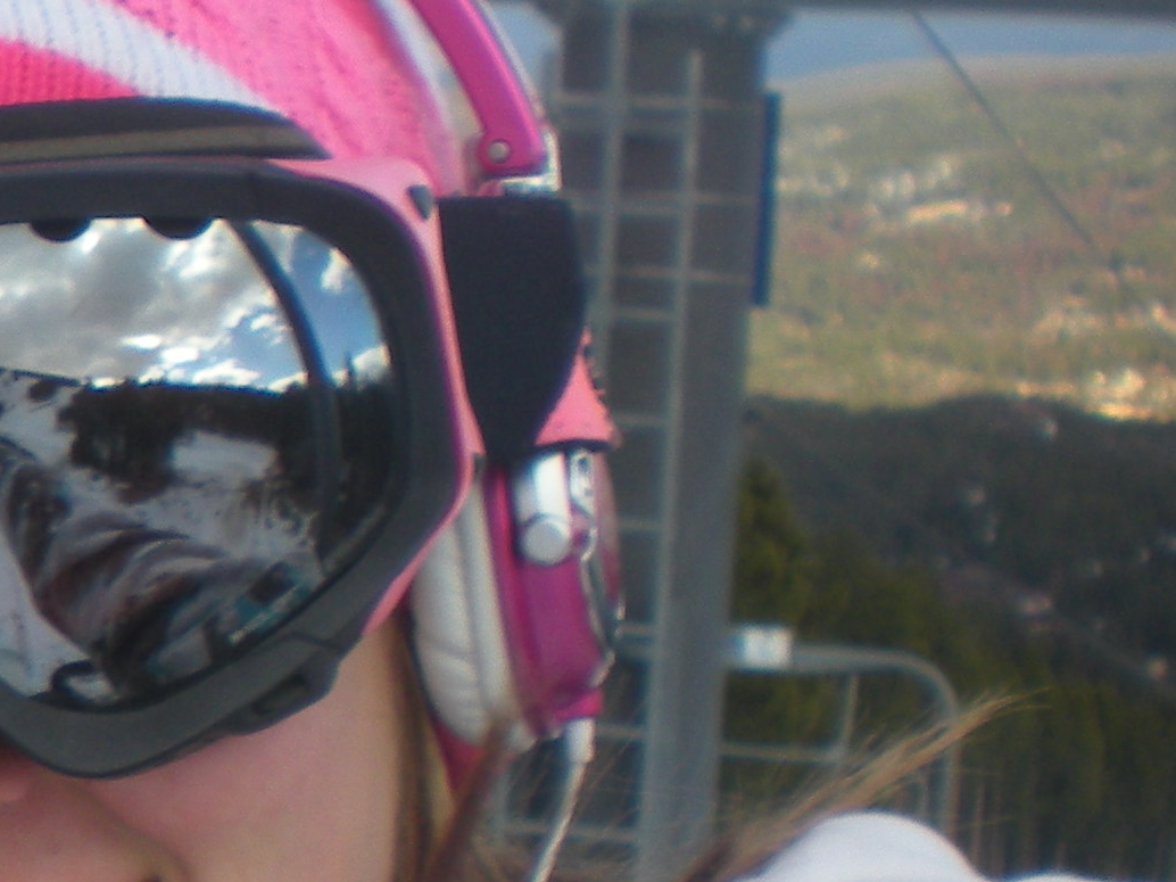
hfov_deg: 15.1
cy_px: 801
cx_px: -633
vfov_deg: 12.2
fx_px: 4076
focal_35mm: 120
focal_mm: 6.3
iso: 64
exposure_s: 1/160
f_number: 4.6
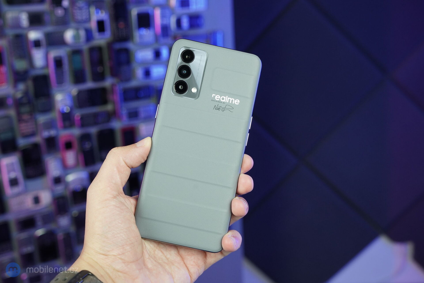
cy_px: 142
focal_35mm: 49
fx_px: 577
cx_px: 212
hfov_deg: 40.3
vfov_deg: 27.5
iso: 2000
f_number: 7.1
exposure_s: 1/160
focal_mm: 49
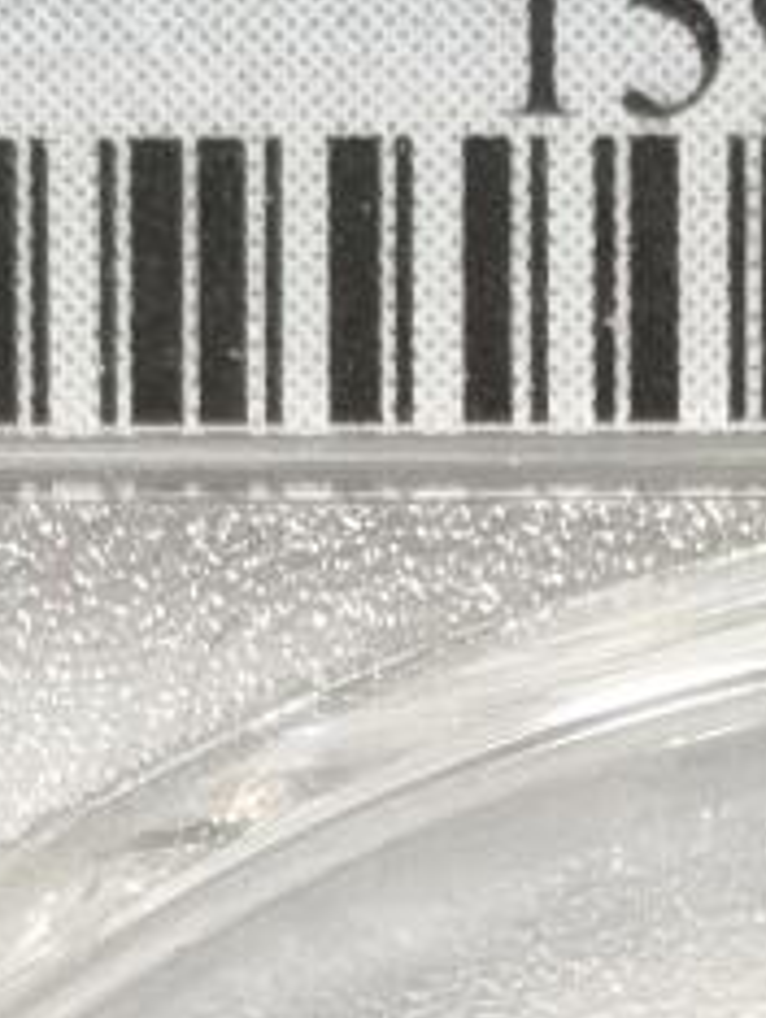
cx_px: 1197
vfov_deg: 4.7
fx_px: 12222
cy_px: 1671
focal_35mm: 415
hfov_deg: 3.6
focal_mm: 5.56
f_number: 16
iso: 160
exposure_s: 1/100
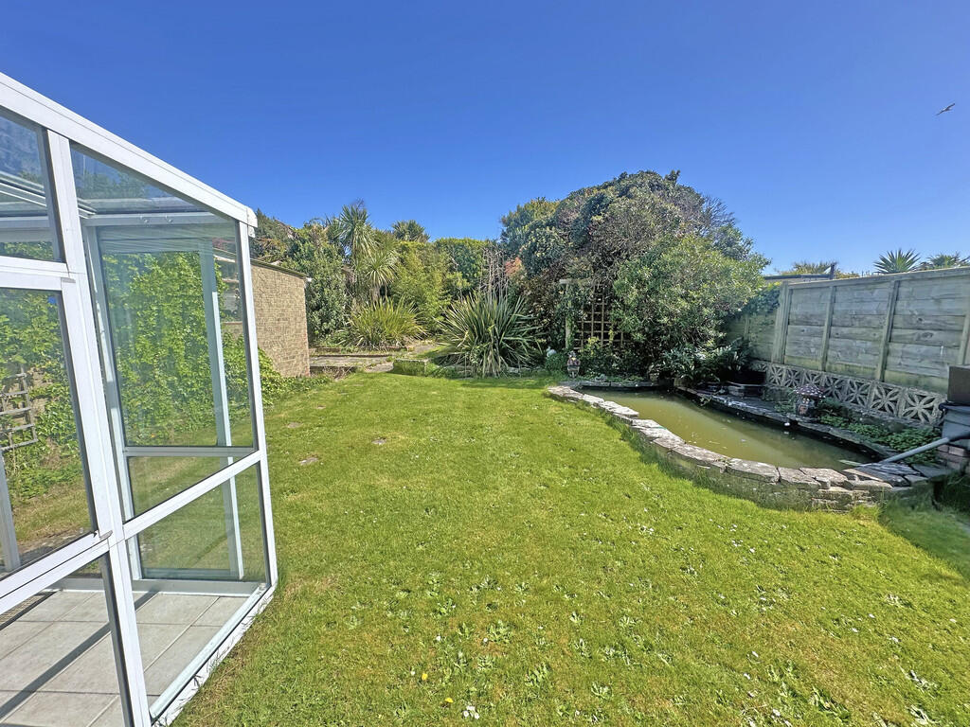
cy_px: 364
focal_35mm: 14
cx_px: 485
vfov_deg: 85.7
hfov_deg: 102.1
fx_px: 392
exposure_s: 1/1082
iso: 50
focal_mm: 2.22
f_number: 2.2
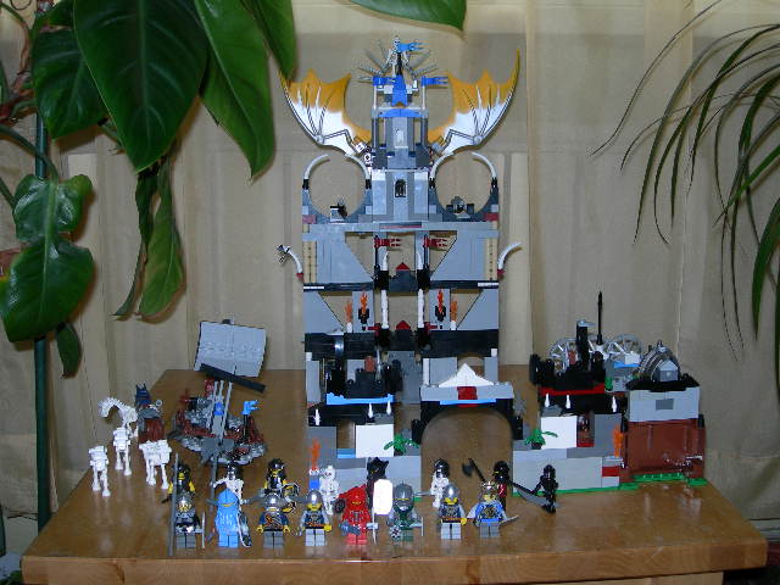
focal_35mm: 41
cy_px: 292
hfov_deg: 45.8
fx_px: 924
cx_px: 390
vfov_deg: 35.1
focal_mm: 8.5
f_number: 2.9
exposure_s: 1/60.1
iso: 50
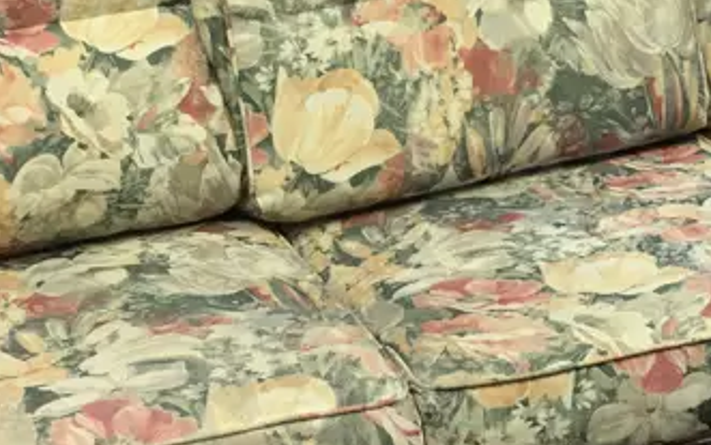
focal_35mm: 95
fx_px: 1841
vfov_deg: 13.8
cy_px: 232
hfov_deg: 21.8
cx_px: 438
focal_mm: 4.15
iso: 32
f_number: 2.2
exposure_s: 1/17
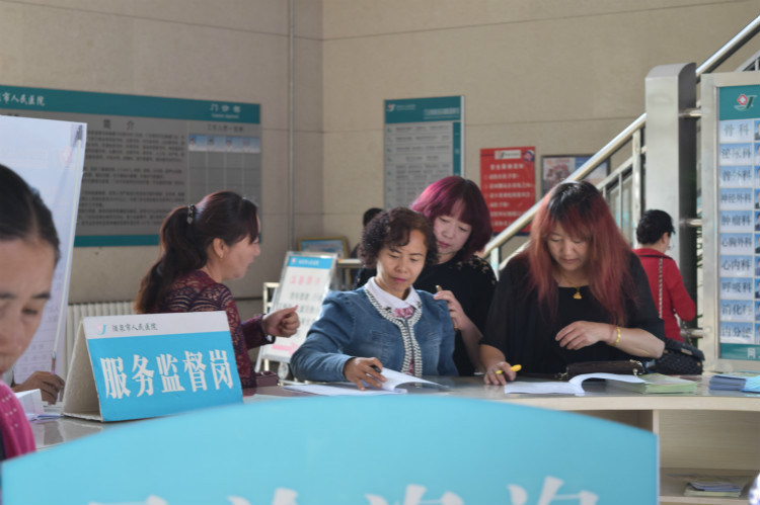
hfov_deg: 24.6
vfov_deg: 16.5
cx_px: 380
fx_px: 1740
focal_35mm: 82
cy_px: 252
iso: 400
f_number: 5.6
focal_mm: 55
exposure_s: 1/100
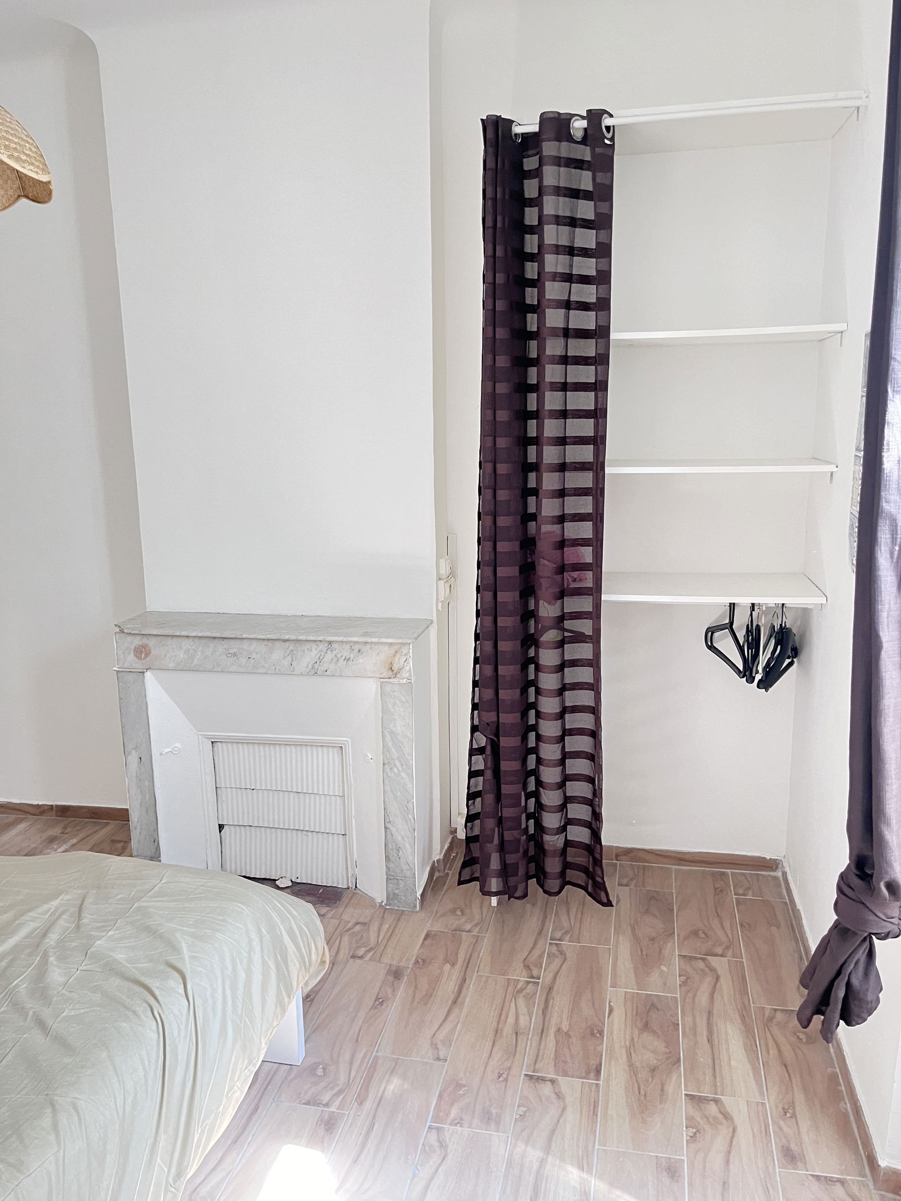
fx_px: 902
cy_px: 600
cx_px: 450
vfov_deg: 67.3
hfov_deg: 53.1
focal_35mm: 26
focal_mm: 5.1
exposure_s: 1/60
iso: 400
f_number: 1.6
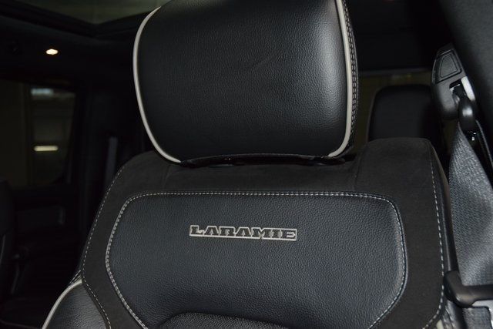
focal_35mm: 36
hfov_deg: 53.1
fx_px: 493
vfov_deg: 36.9
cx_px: 246
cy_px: 164
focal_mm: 24
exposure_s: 1/125
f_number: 3.8
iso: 1600
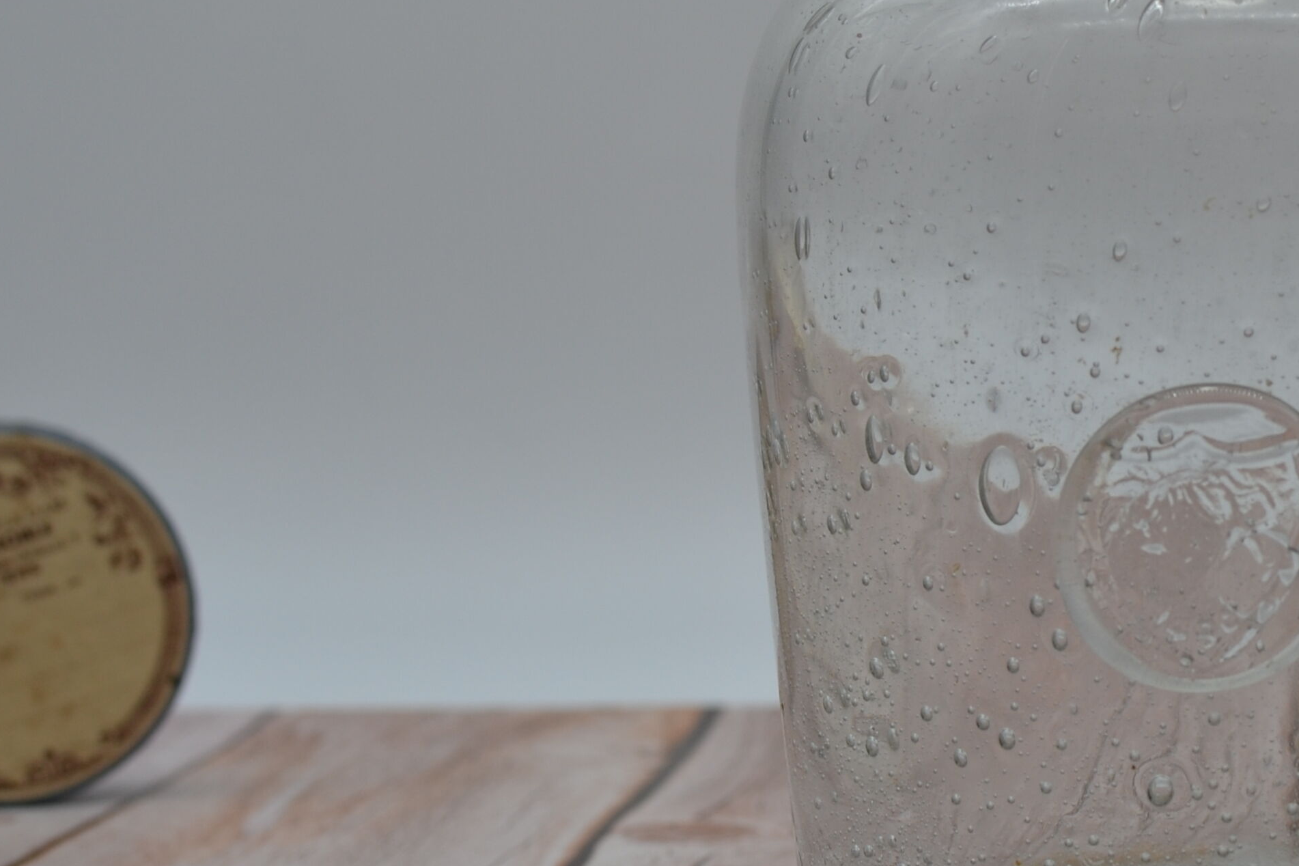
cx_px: 1272
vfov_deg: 10.8
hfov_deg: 15.8
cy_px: 277
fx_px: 4590
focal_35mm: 127
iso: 125
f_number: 5.6
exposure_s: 1/125
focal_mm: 35
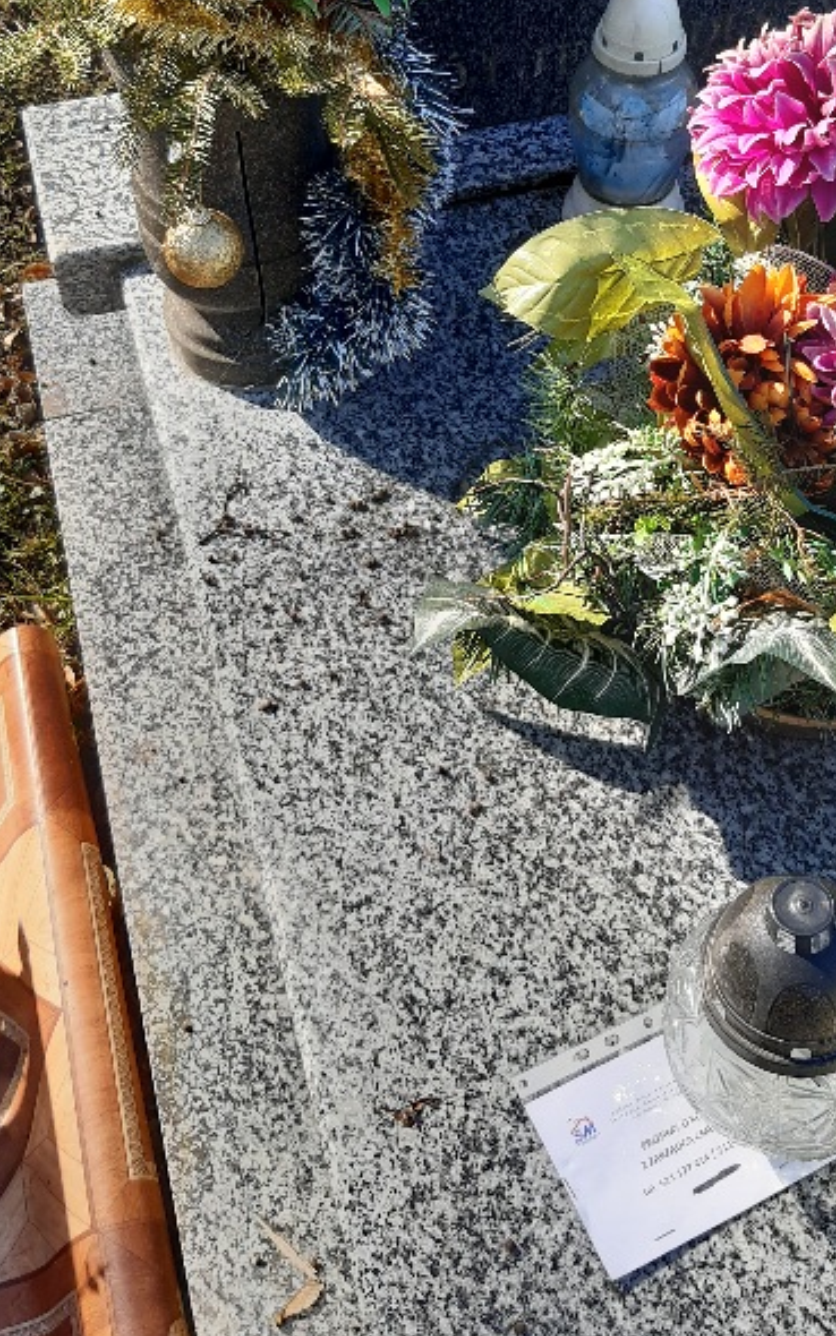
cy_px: 465
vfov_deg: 45.6
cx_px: 515
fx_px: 1567
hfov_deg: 29.8
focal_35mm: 43
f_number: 1.7
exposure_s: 1/556
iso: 40
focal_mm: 3.92
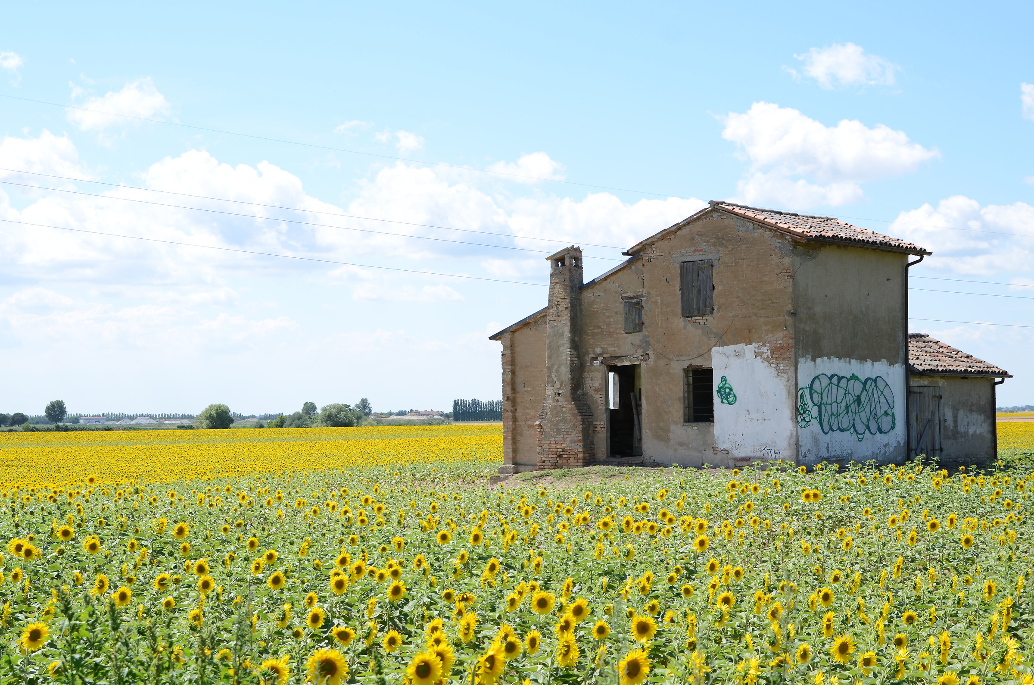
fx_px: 1806
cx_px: 517
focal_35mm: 63
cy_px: 342
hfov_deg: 32.0
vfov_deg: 21.5
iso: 100
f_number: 8
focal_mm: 42
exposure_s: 1/250
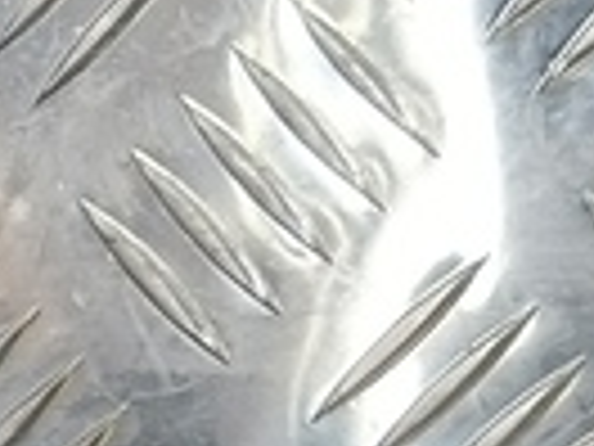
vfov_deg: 6.4
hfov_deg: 8.9
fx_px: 3604
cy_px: 1374
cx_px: -562
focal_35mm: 210
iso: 84
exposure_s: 1/50
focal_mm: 4.11
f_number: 1.6
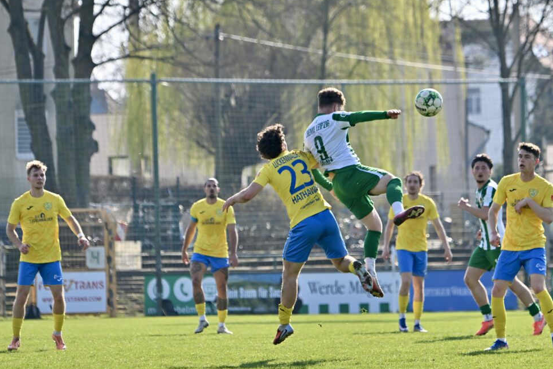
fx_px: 3887
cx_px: 289
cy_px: 186
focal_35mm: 253
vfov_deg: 5.4
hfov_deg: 8.1
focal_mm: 240
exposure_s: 1/1250
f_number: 5.6
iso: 250
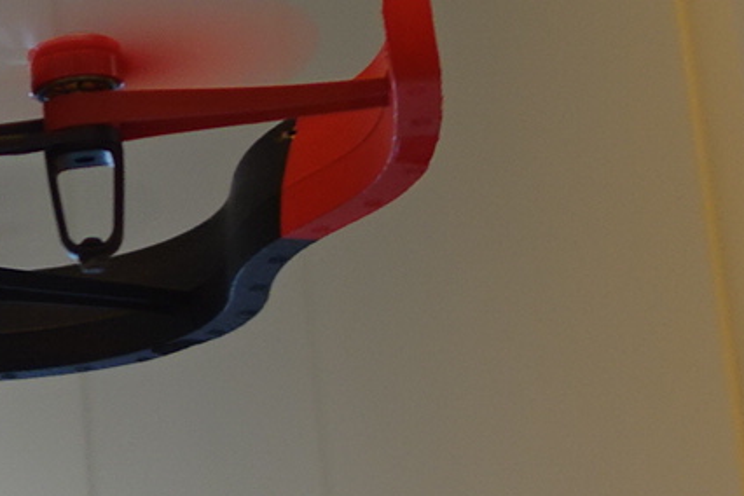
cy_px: 196
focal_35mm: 154
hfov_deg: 12.7
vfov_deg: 8.9
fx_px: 3182
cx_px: -375
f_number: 1.8
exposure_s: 1/30
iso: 160
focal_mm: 8.8
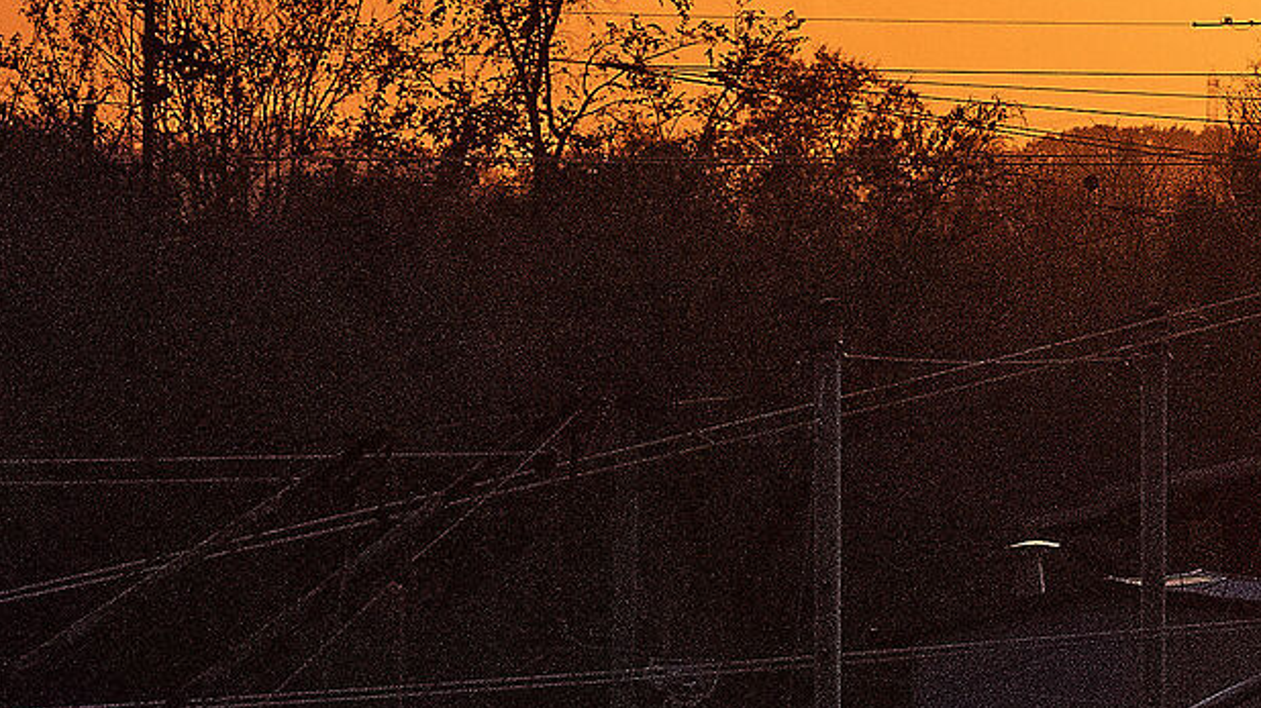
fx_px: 42446
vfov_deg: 1.0
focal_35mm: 1270
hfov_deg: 1.7
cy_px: 679
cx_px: 2247
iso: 800
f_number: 7.1
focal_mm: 150
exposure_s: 1/2000
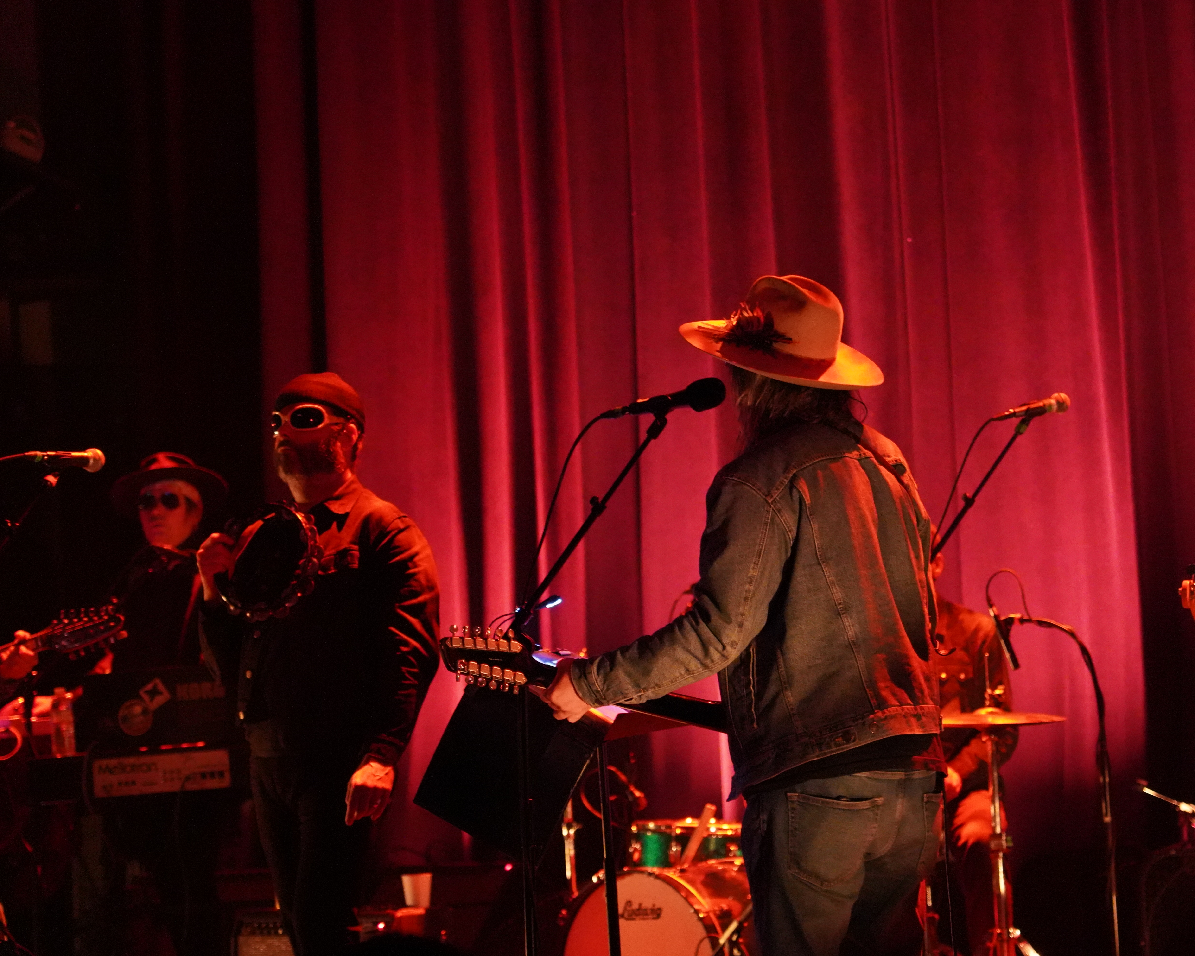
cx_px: 702
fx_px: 4209
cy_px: 479
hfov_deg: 16.1
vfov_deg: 13.0
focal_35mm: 119
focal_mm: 105
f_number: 4
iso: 12800
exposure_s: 1/80
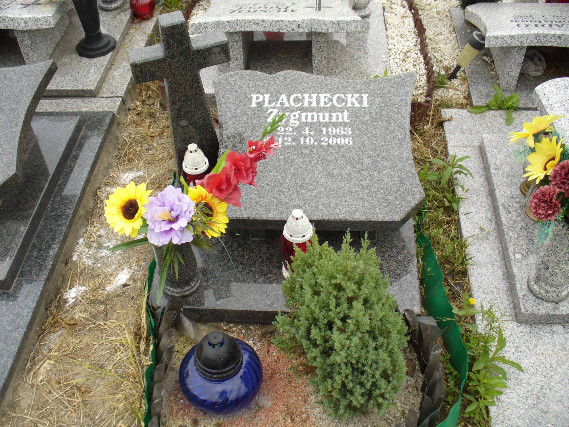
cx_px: 284
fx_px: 608
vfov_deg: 38.7
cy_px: 214
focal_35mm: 37
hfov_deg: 50.1
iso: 80
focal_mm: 6.1
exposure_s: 1/500
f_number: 2.8
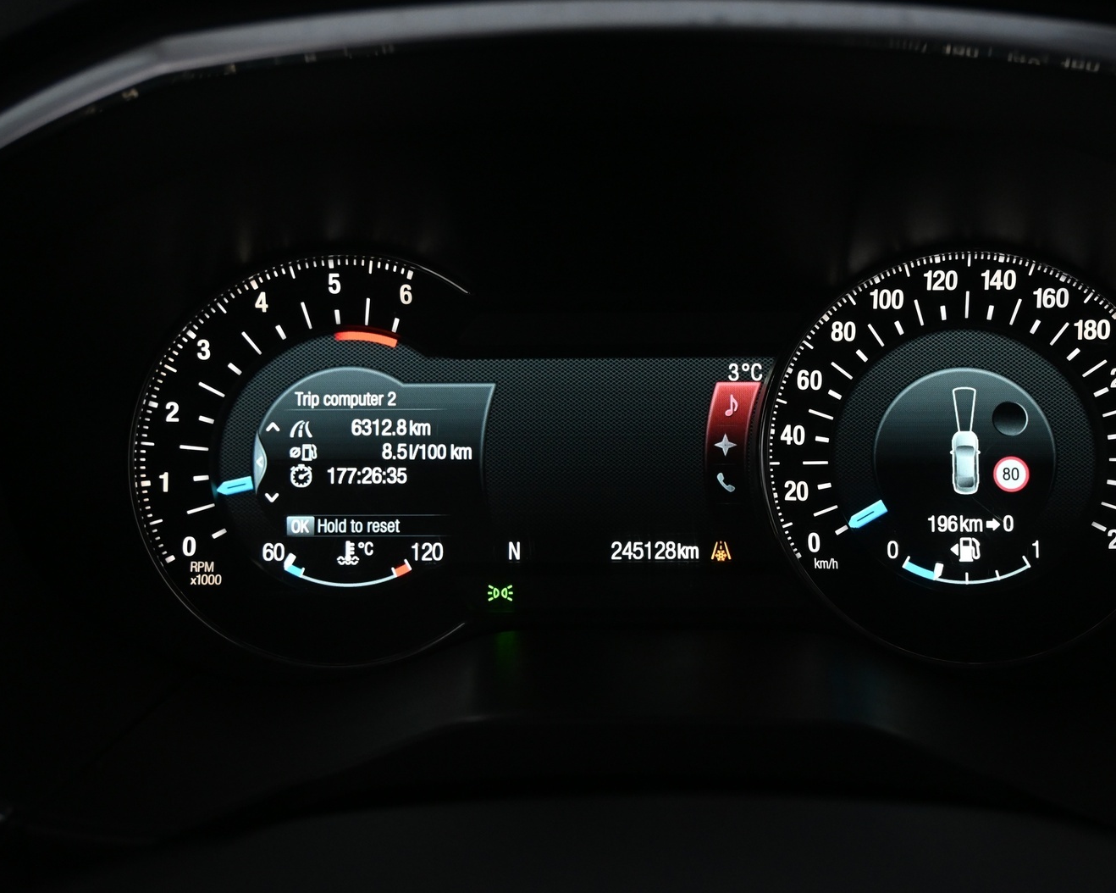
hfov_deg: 41.0
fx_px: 1486
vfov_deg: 33.4
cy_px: 456
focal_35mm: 45
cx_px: 650
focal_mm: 26
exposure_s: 1/40
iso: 1400
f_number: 4.5
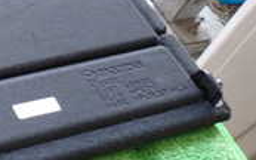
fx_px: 642
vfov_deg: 14.2
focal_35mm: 92
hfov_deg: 18.7
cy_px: 102
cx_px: -173
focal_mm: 4.5
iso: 200
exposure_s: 1/40
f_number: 2
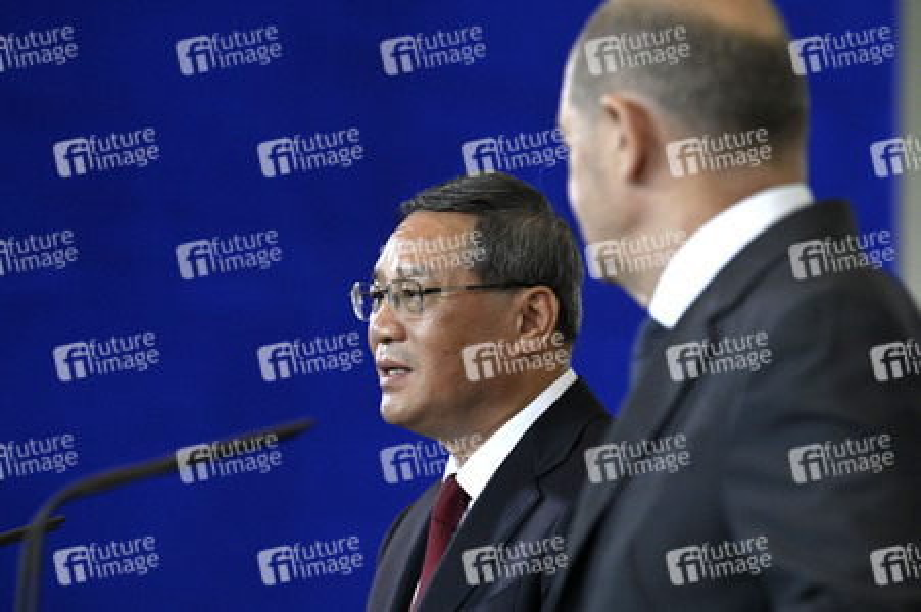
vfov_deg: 6.9
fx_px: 5113
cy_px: 306
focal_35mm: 200
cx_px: 460
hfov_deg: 10.3
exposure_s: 1/800
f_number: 5
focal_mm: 200
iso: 6400
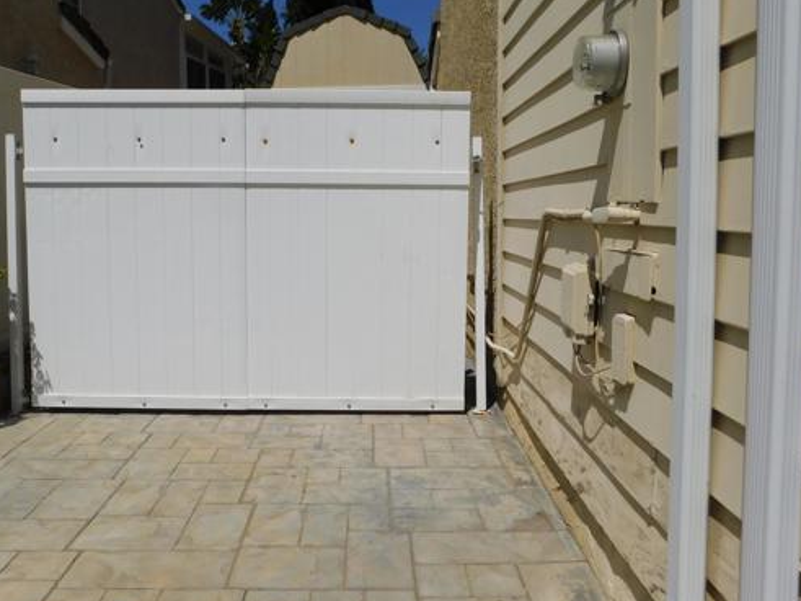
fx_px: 694
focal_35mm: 30
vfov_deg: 46.6
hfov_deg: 59.9
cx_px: 375
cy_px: 253
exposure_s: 1/1500
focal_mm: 4
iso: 125
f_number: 6
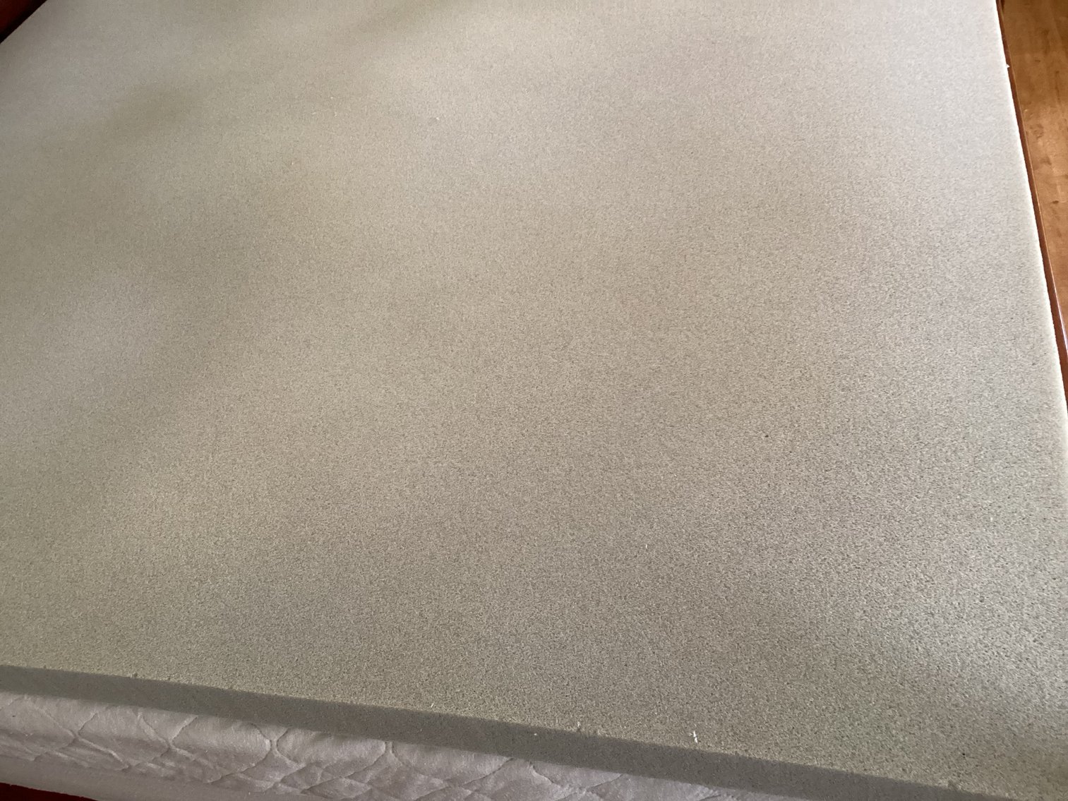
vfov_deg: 45.4
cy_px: 400
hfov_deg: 58.3
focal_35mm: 31
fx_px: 957
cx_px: 534
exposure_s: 1/60
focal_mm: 3.3
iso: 250
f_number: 2.4
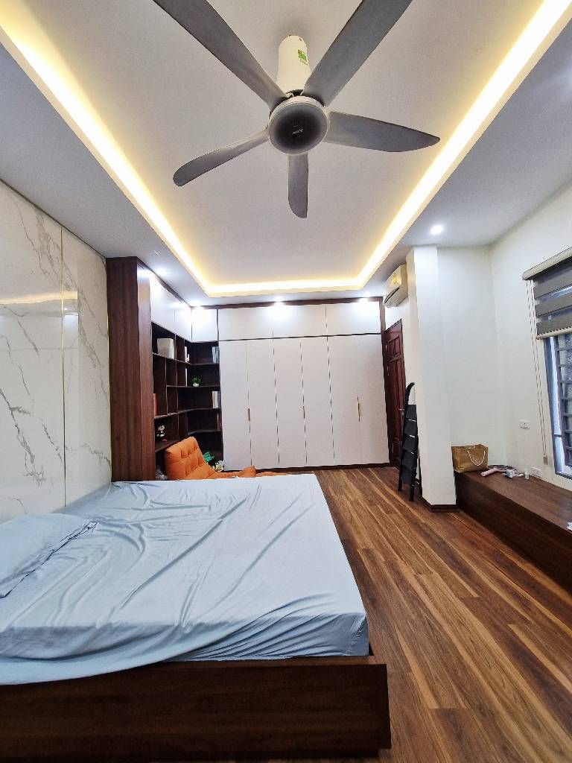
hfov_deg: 89.9
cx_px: 286
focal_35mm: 13
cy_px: 382
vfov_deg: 106.2
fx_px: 286
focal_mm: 1.74
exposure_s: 1/50
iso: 80
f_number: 2.2
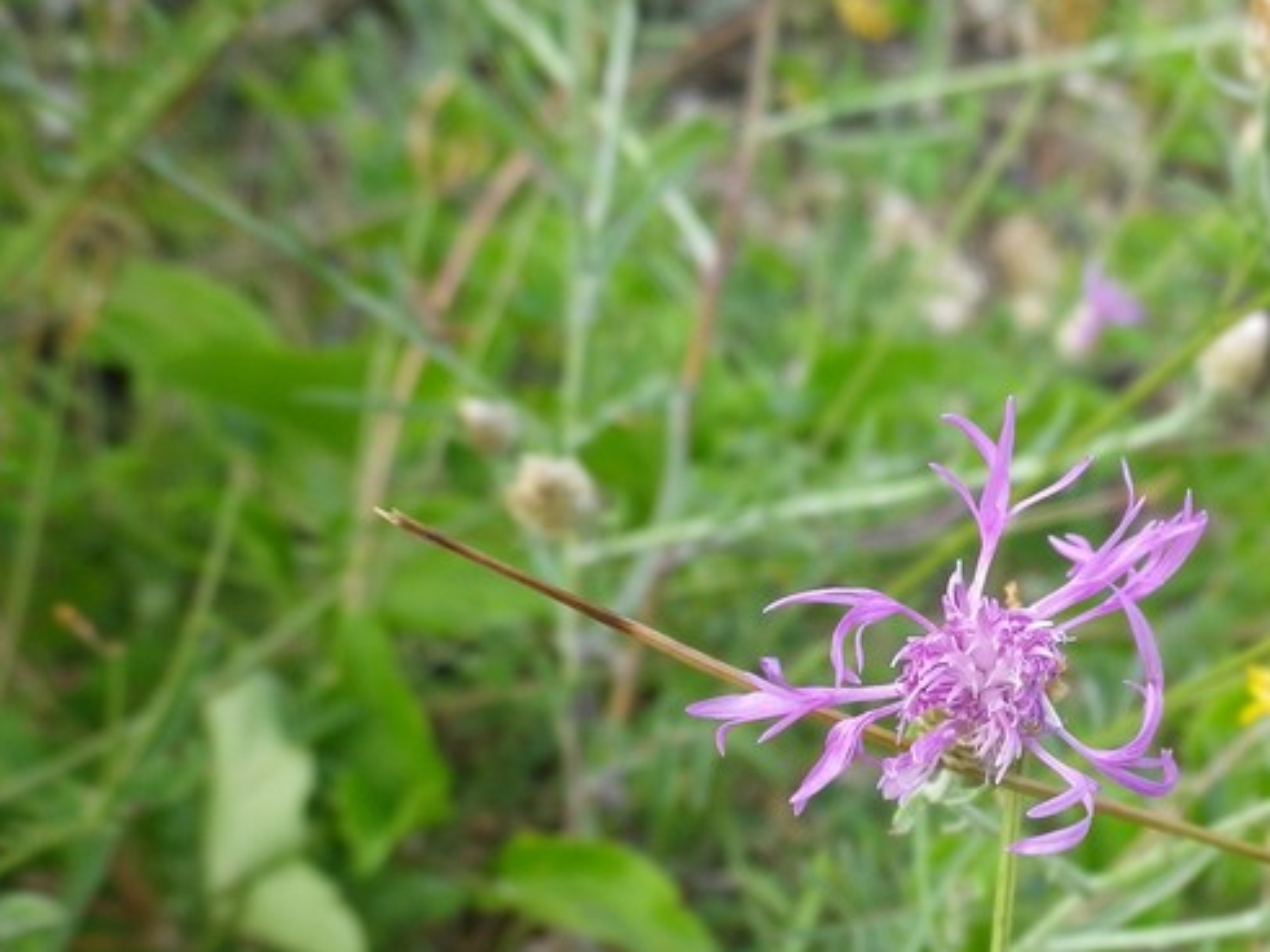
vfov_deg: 25.3
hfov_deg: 32.9
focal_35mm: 57
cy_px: 722
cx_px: 998
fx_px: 2091
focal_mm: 6.36
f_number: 3.9
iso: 100
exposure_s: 1/100
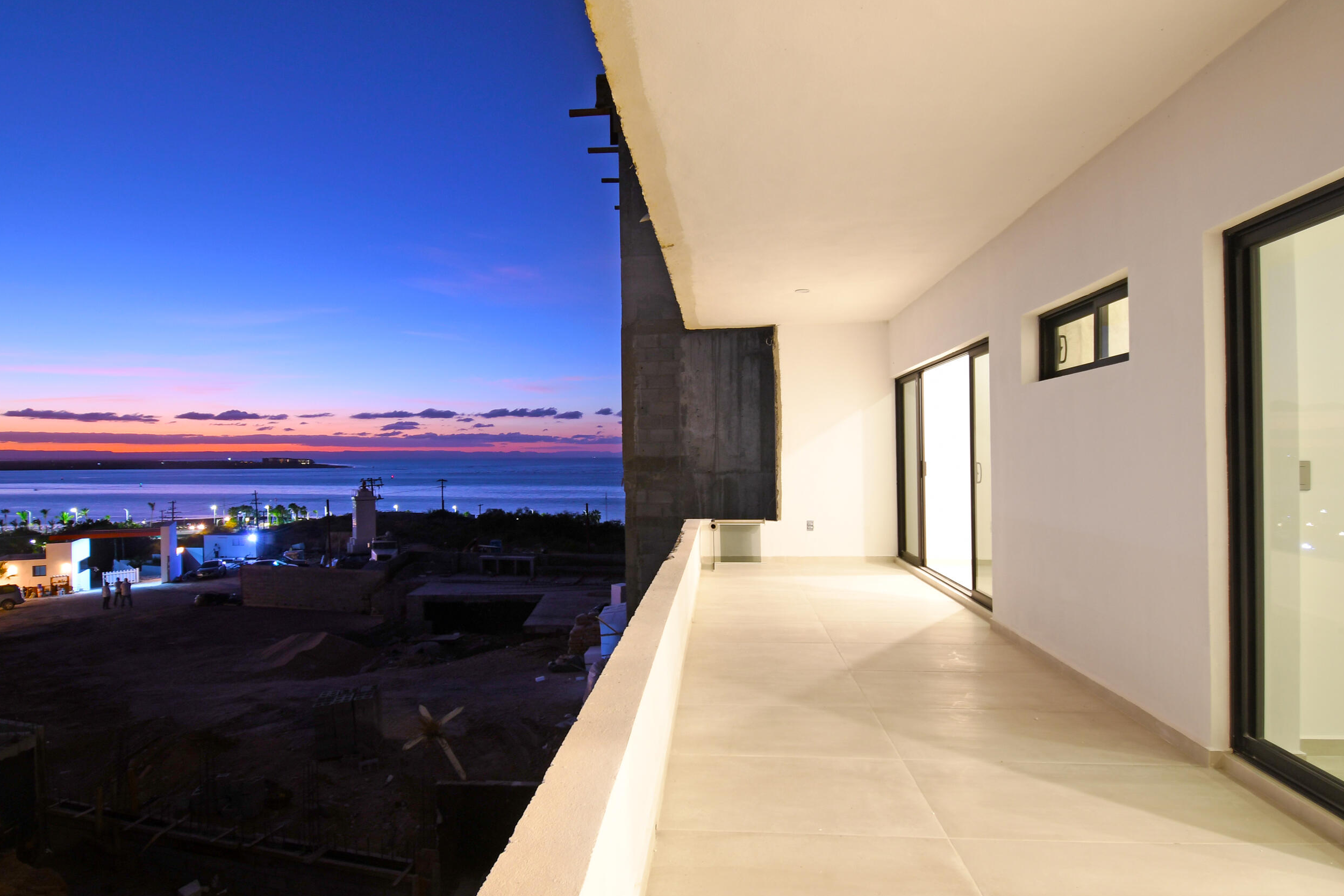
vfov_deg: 67.4
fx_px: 672
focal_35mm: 18
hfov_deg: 89.9
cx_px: 631
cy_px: 456
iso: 200
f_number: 4.5
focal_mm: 10
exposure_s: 1.6
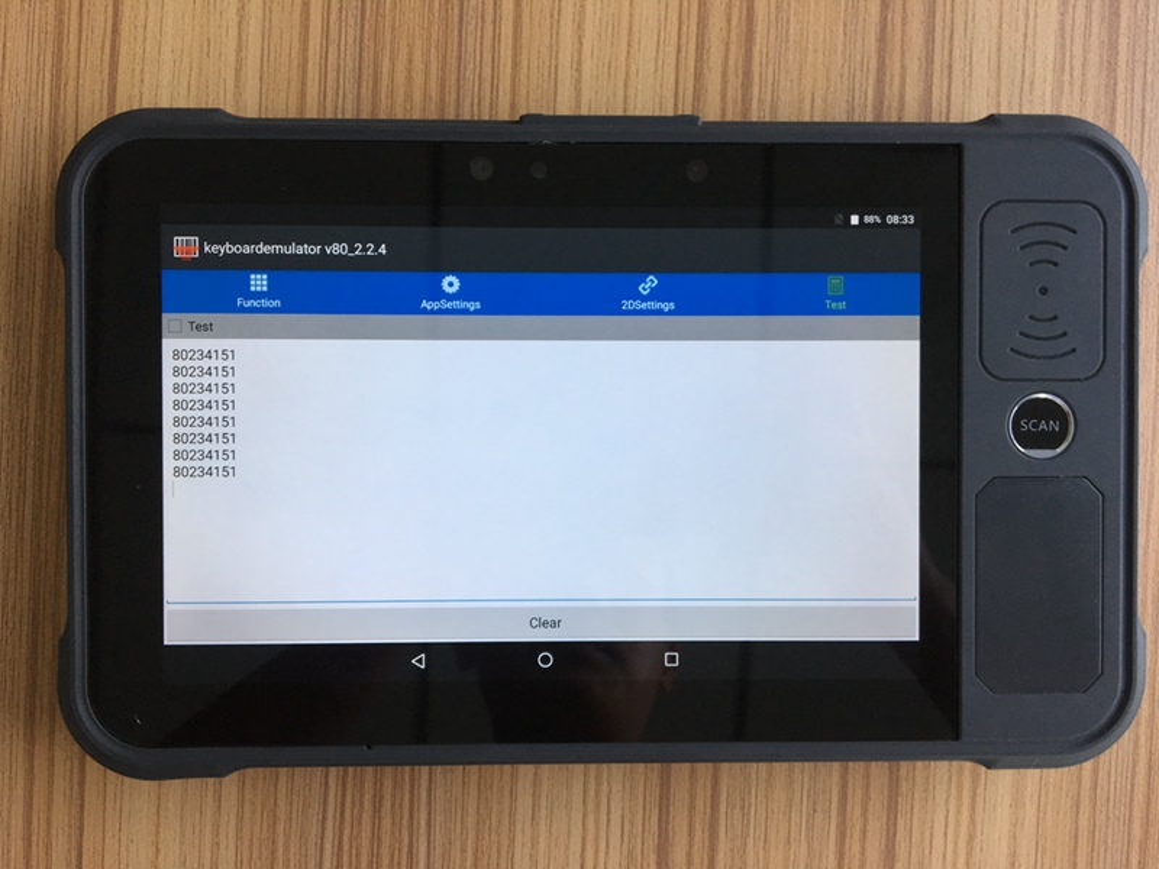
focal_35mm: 29
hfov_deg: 61.7
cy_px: 434
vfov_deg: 48.2
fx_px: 971
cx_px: 580
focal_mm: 4.15
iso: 40
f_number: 2.2
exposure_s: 1/100
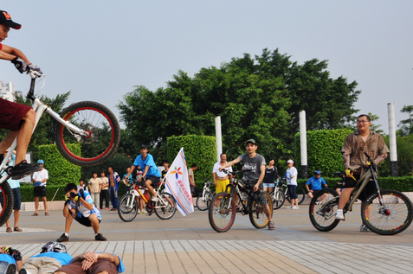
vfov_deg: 21.6
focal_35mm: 63
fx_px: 720
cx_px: 73
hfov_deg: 31.1
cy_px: 159
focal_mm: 25
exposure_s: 1/500
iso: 200
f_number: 8
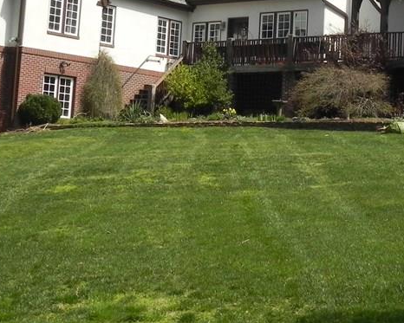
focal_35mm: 88
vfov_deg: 17.1
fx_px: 1052
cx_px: 306
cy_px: 5
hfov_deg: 21.5
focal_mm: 7.3
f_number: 5.6
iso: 160
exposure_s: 1/291
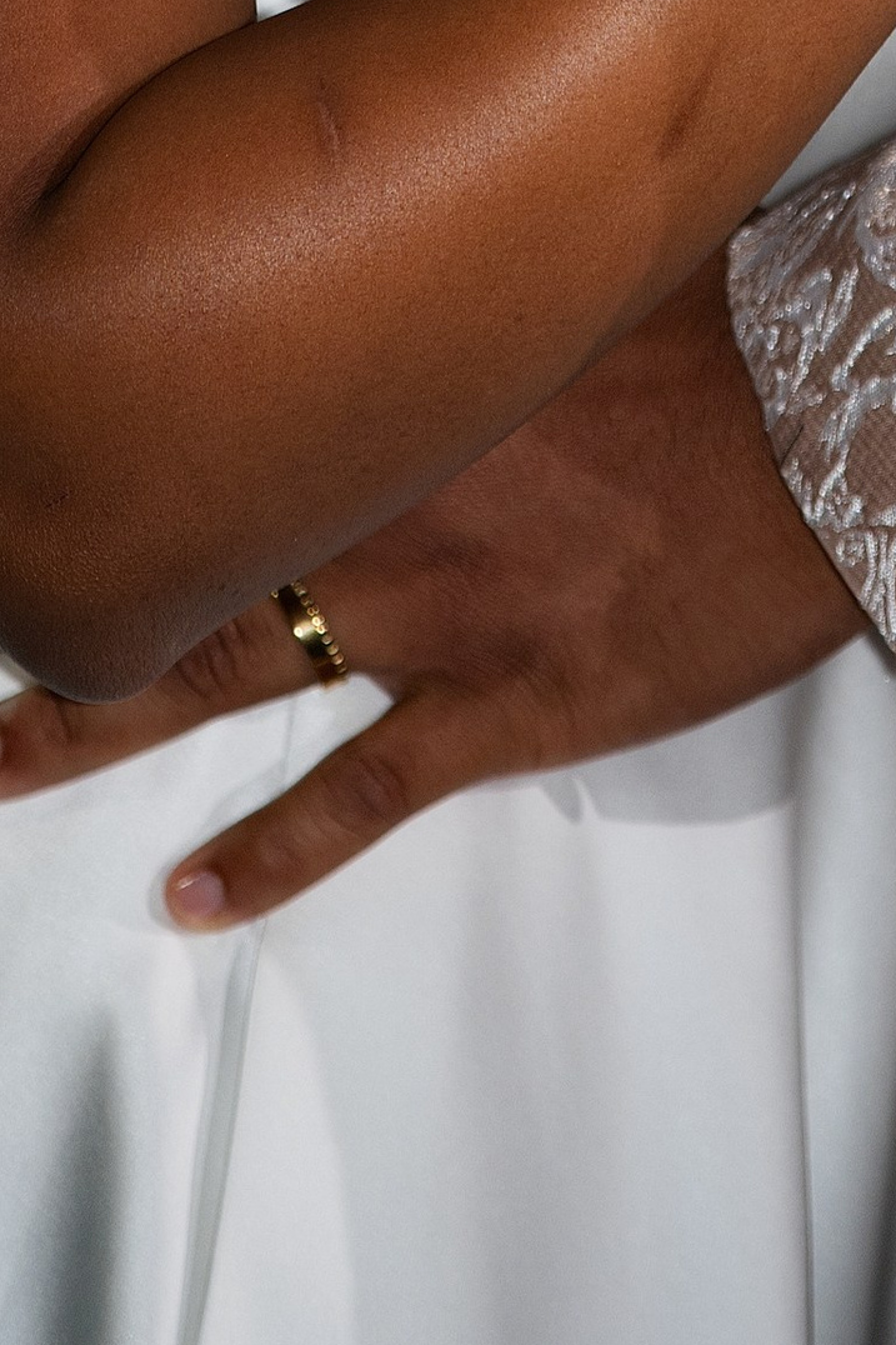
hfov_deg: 1.9
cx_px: 567
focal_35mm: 714
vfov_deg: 2.9
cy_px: -1039
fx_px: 26662
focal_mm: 200
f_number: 2.8
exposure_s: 1/200
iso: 400
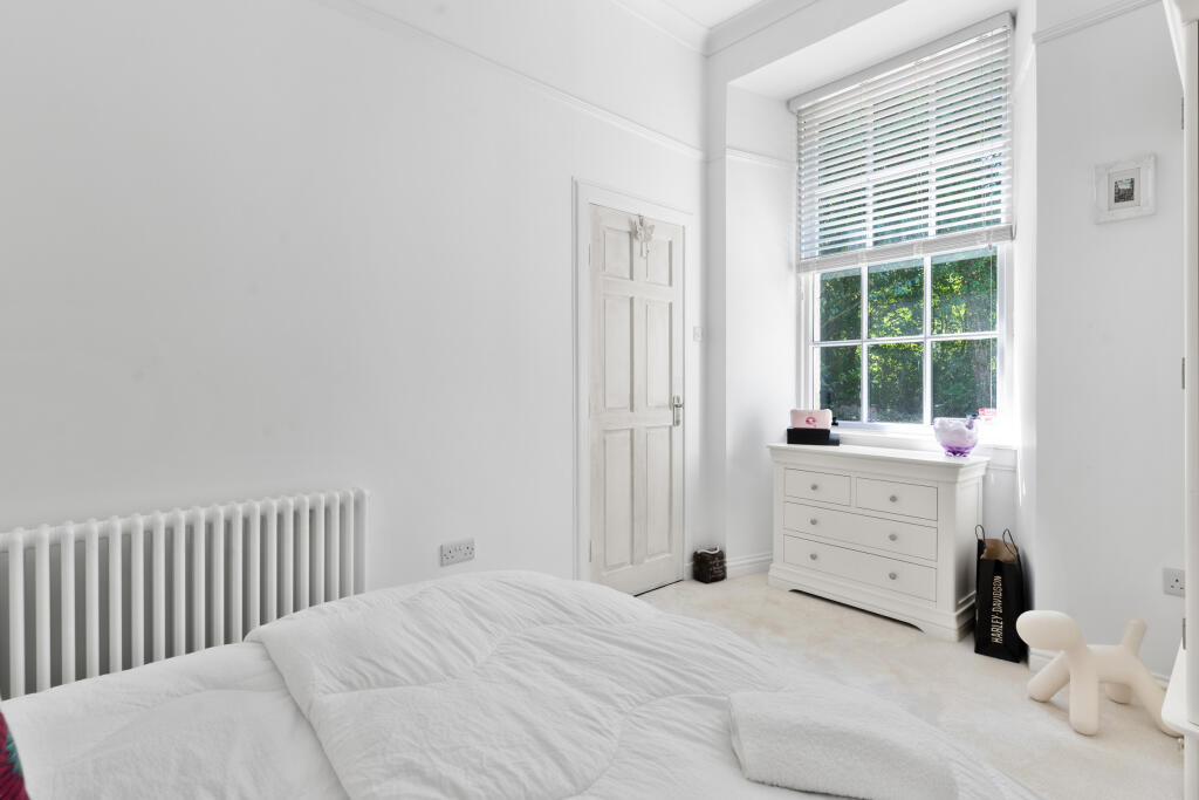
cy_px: 400
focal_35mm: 17
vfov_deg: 70.5
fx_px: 566
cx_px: 600
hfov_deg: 93.3
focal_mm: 17
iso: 250
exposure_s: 1/5
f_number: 8
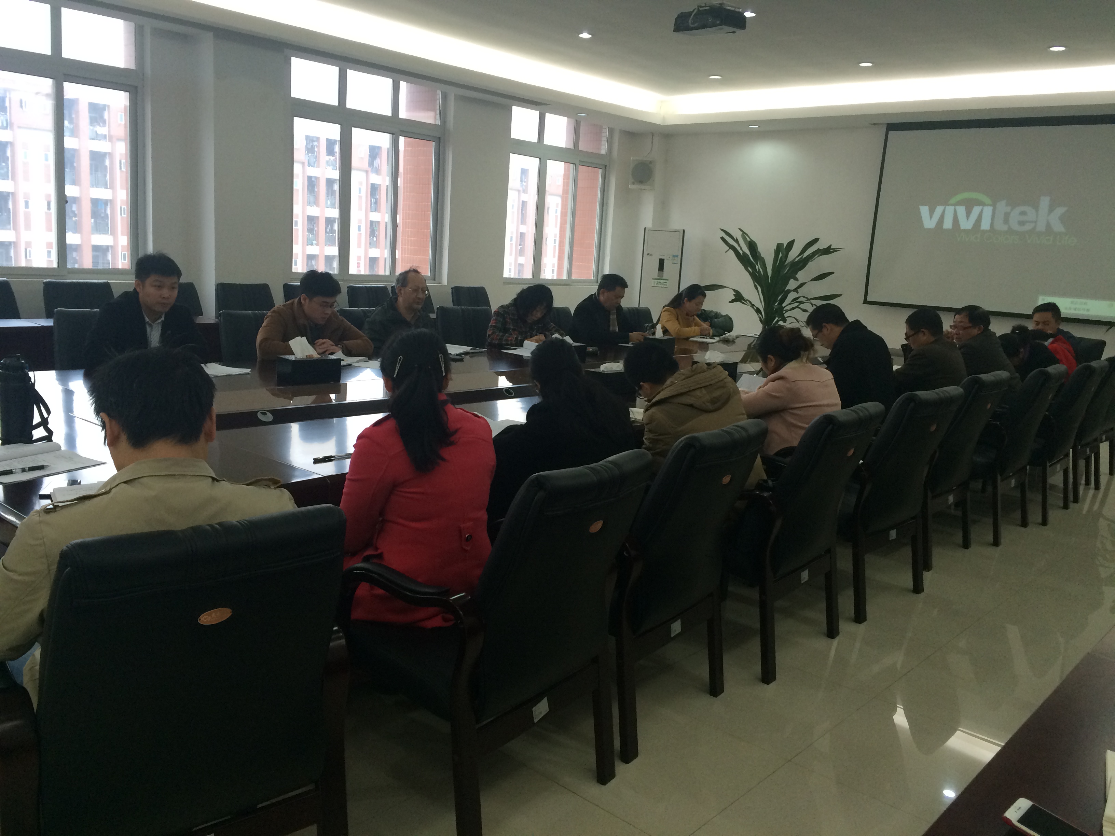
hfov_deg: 61.7
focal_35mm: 29
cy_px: 418
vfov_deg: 48.2
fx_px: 934
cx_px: 558
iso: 50
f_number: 2.2
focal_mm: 4.15
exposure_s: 1/30
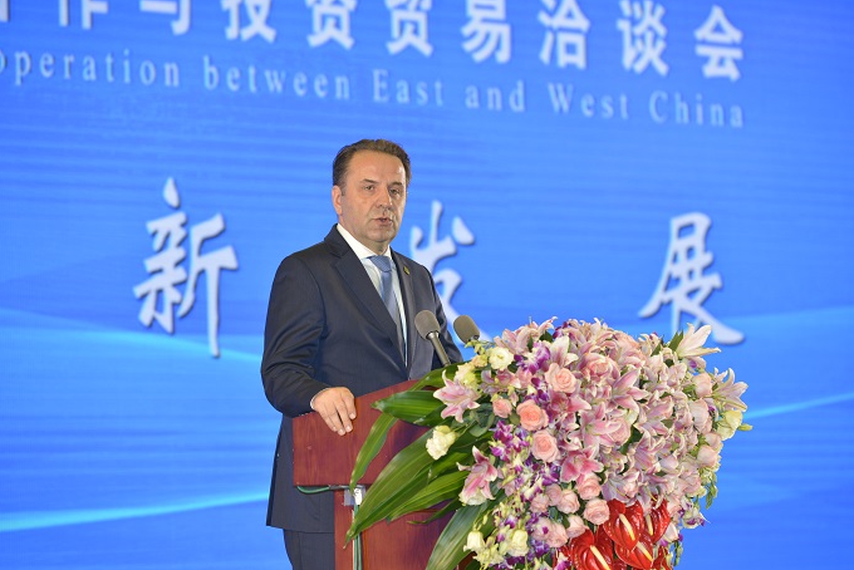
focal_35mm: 175
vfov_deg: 7.9
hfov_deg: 11.7
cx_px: 435
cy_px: 292
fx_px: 4153
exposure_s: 1/200
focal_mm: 170
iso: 640
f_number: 5.6
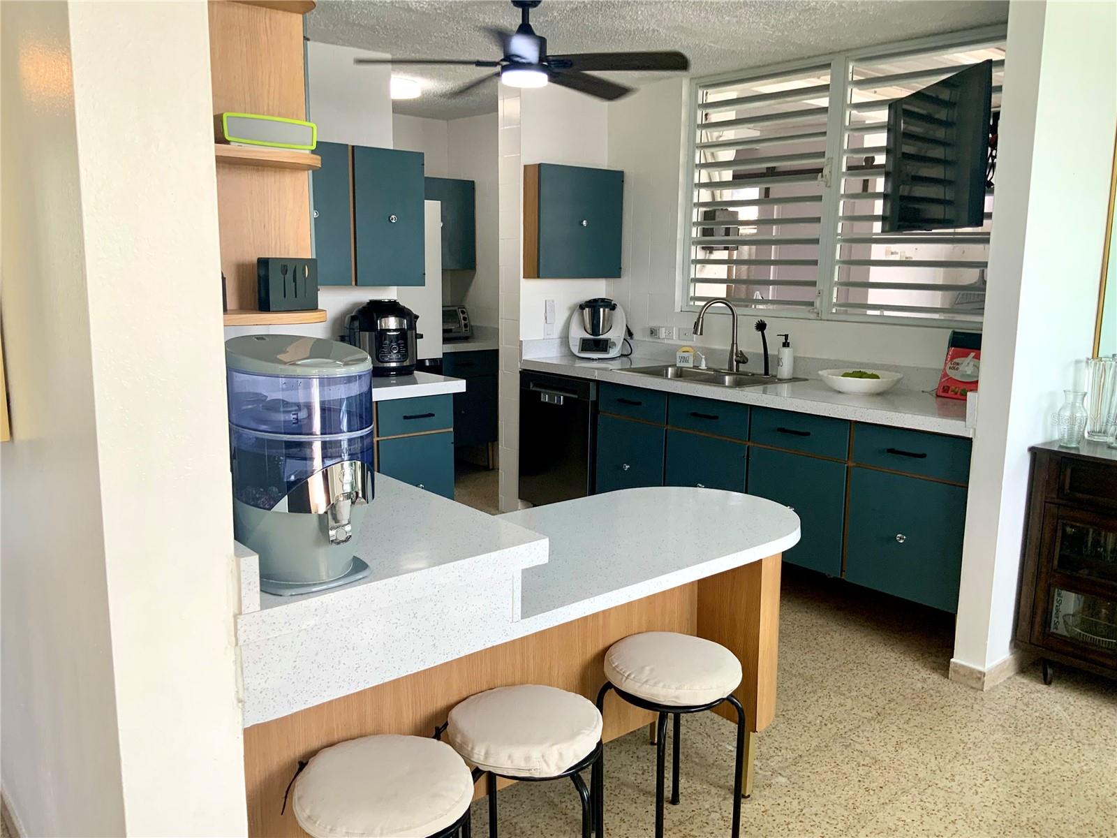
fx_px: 936
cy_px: 419
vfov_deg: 48.2
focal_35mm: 29
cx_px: 558
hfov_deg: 61.7
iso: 32
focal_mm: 3
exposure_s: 1/120
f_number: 1.8
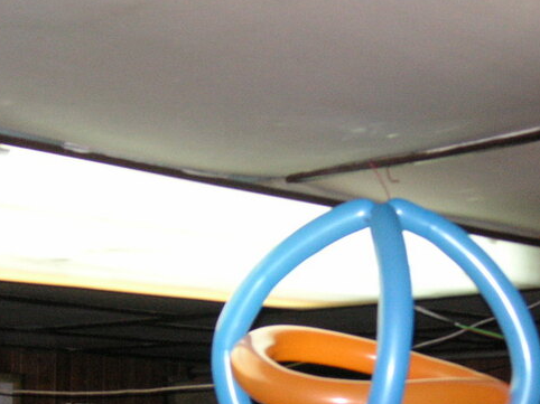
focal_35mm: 88
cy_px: 331
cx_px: 342
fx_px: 1372
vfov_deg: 16.6
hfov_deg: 22.2
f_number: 3.6
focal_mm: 8.9
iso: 160
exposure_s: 1/45
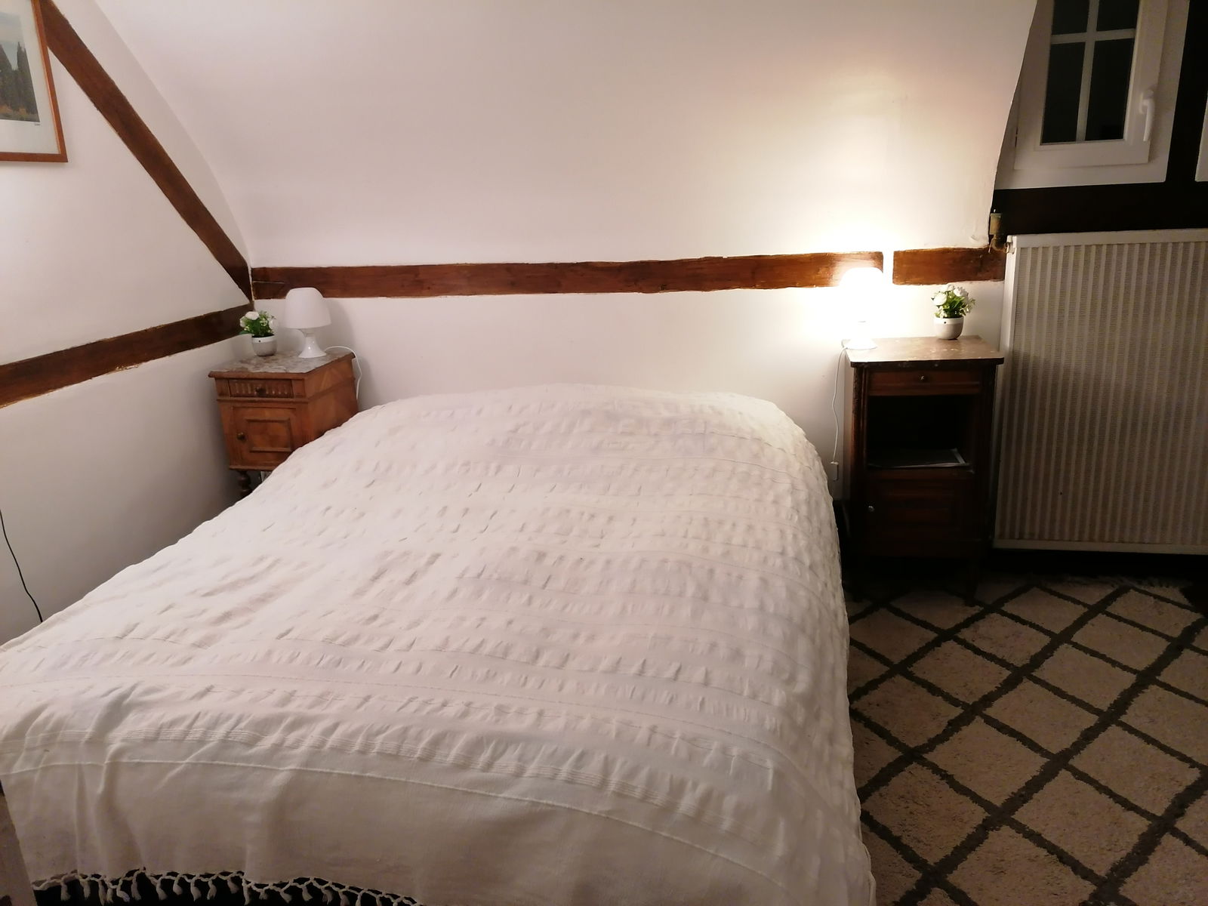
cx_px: 604
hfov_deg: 65.3
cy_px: 453
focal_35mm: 27
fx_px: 942
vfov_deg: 51.4
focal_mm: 4.75
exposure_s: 1/50
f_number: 1.8
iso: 500
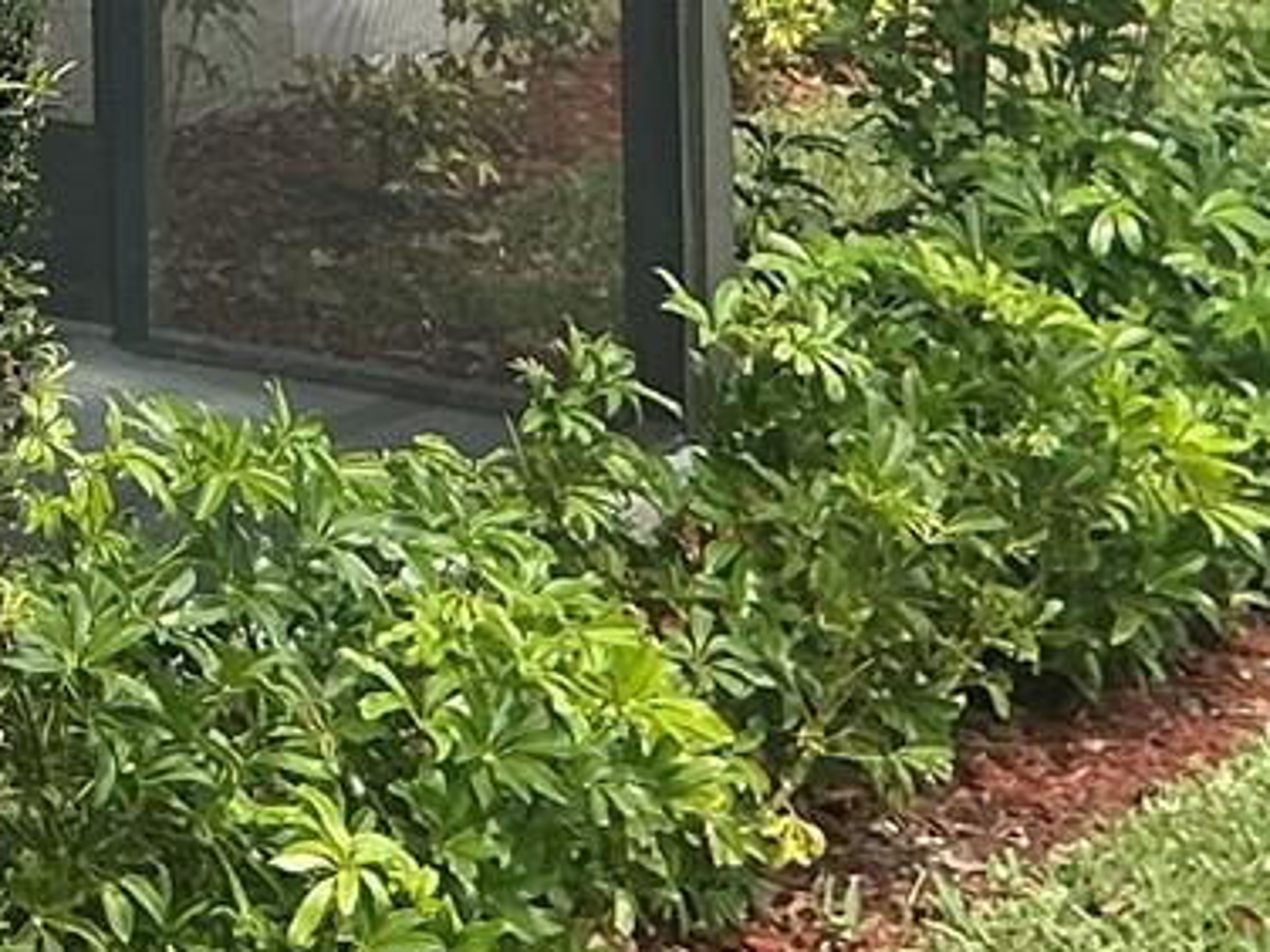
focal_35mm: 119
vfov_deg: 11.6
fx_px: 4366
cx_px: -527
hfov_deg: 15.5
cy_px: -729
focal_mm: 3
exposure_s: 1/1144
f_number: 1.8
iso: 25
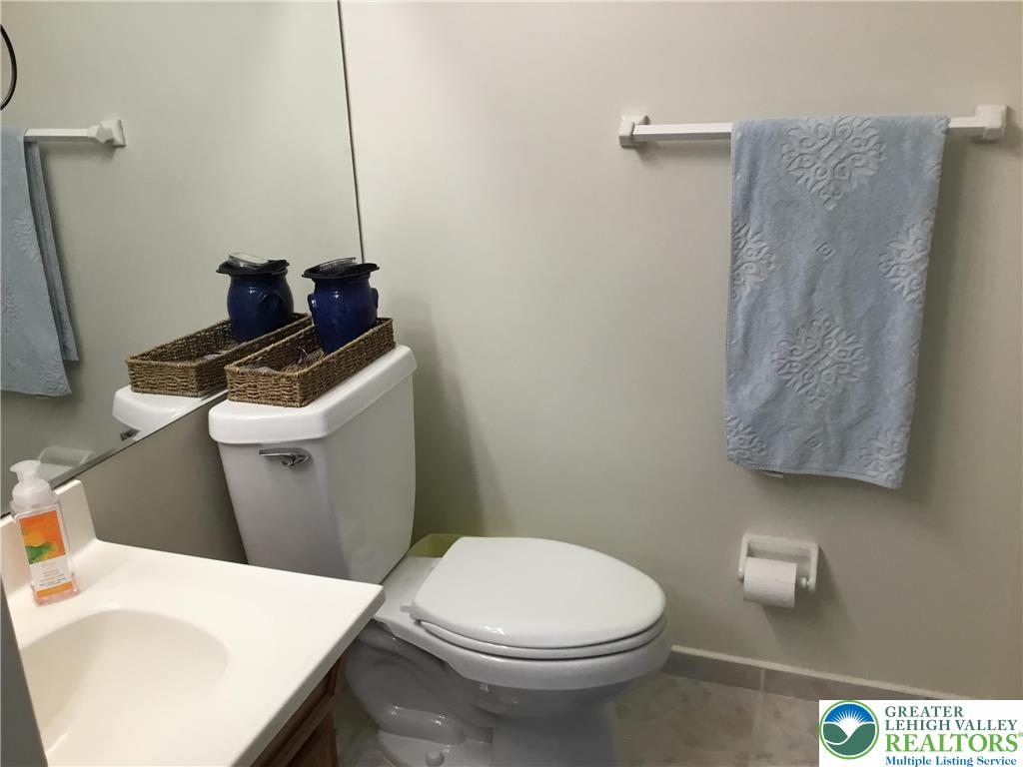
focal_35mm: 31
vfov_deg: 45.4
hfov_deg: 58.4
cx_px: 512
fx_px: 916
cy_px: 384
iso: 50
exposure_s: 1/30
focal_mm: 3.3
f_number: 2.4
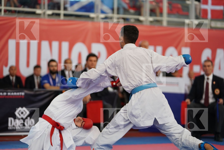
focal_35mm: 129
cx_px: 112
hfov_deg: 15.9
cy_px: 75
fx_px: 803
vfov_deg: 10.6
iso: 1600
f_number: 2.8
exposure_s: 1/800
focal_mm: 129
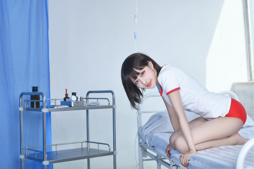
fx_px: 409
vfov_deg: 23.4
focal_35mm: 58
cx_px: 127
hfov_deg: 34.5
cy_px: 84
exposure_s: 1/200
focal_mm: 58
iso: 64
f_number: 5
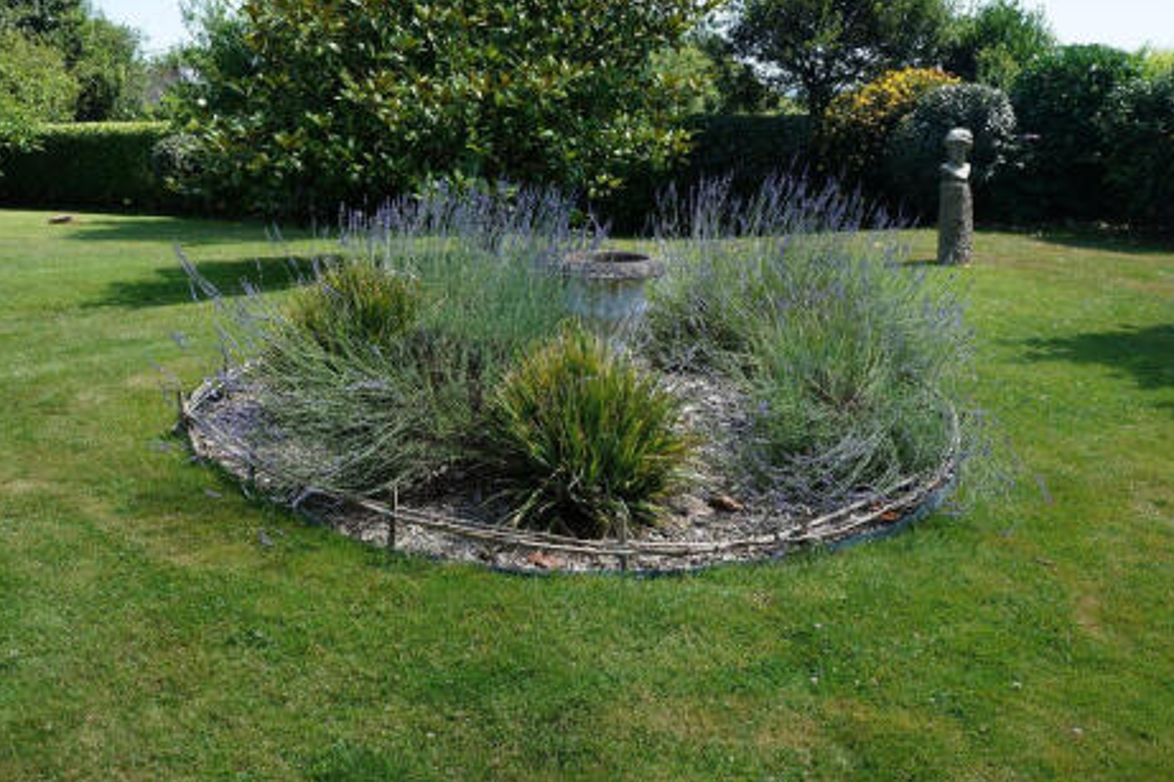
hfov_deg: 58.0
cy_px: 396
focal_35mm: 33
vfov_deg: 40.5
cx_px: 583
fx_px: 1060
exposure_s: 1/60
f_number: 10
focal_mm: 21
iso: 100
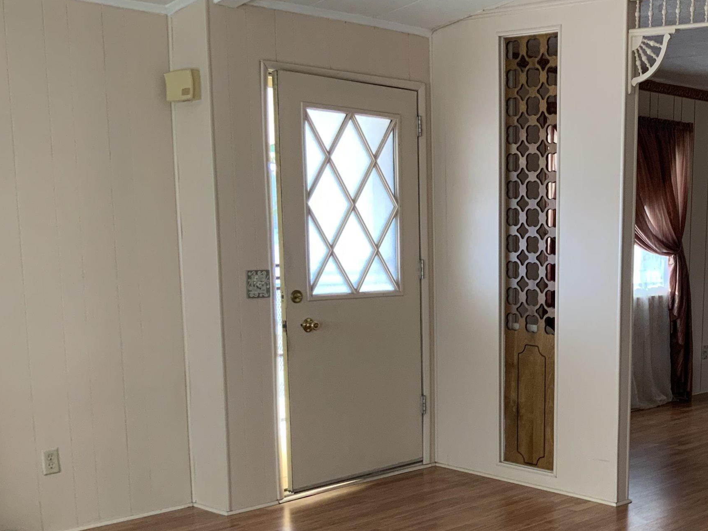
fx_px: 1064
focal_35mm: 52
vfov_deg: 27.6
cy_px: 408
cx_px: 620
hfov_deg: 35.0
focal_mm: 3
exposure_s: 1/60
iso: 125
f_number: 1.8
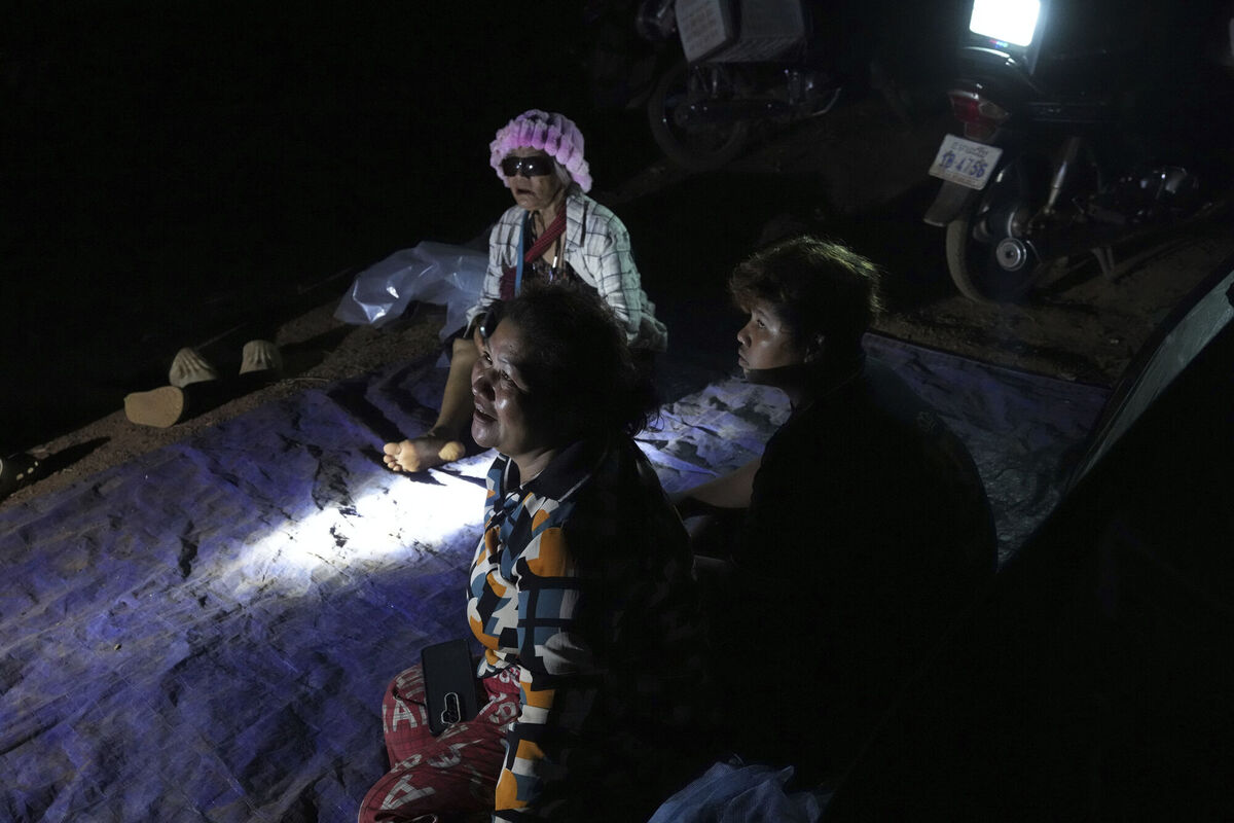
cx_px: 617
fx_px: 1200
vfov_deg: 37.9
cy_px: 412
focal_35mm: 35
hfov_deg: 54.4
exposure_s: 1/100
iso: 10000
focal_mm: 35
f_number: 5
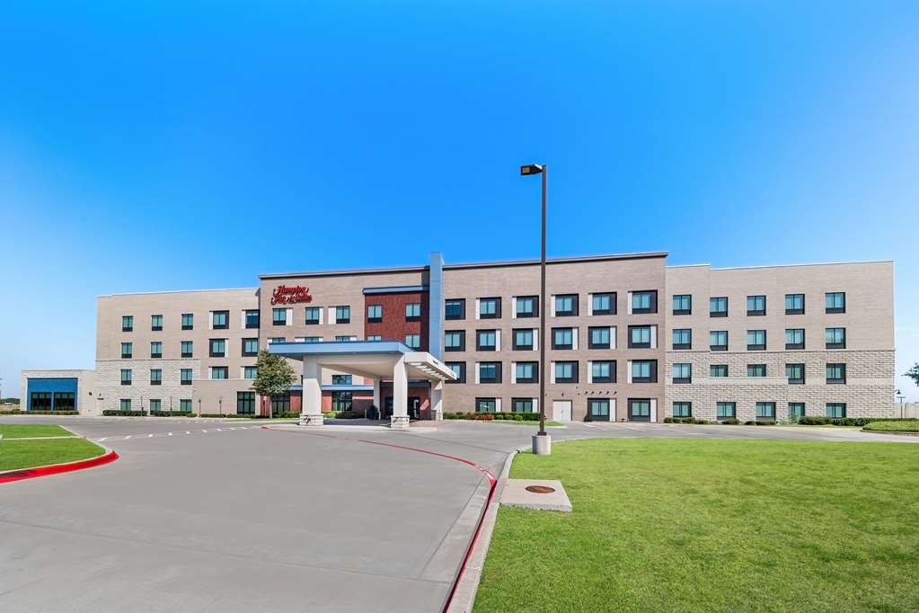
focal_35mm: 12
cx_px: 460
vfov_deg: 90.0
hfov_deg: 112.6
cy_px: 306
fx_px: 306
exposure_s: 1/1000
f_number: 8
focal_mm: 12
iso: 200
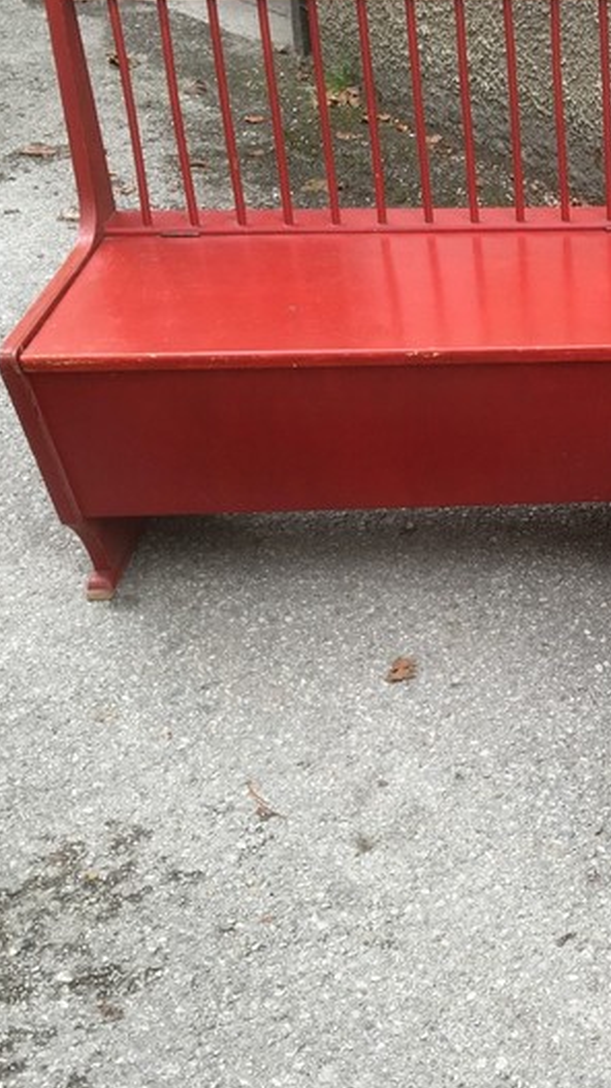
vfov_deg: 40.6
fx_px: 1471
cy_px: 566
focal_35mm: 51
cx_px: 753
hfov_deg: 21.6
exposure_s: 1/100
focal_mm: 4.15
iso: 25
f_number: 2.2
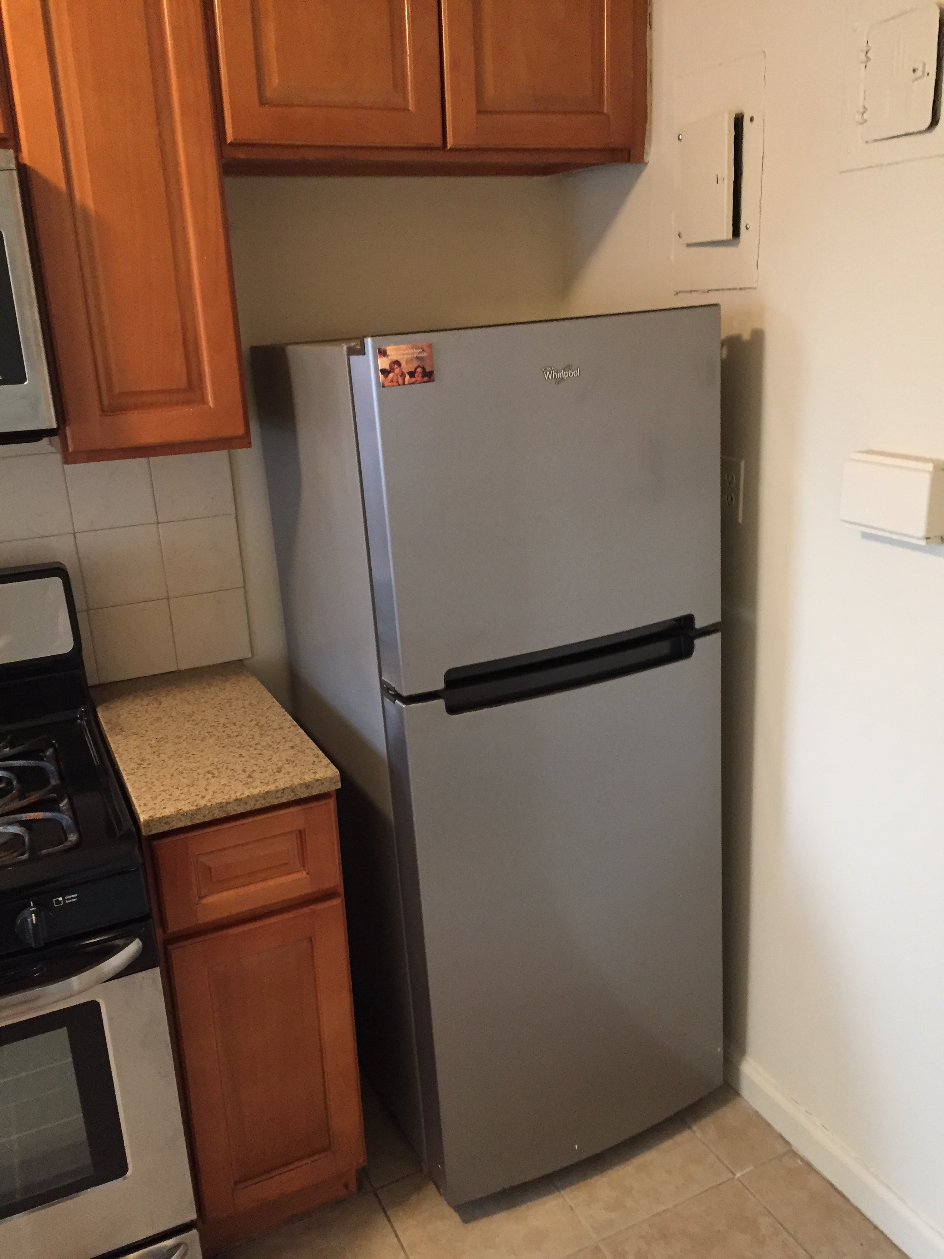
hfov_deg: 48.2
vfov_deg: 61.7
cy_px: 630
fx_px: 1054
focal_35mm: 29
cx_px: 472
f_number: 2.2
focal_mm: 4.15
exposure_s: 1/30
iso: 200
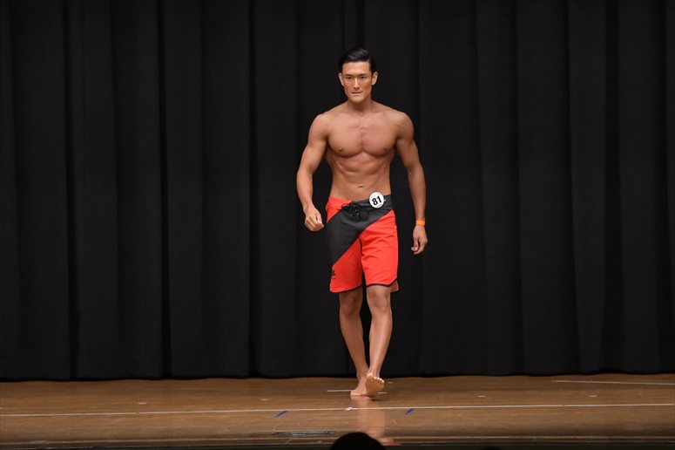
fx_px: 4217
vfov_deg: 6.1
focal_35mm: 225
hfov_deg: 9.2
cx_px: 338
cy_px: 225
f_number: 5.6
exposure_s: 1/400
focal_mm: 150
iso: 6400
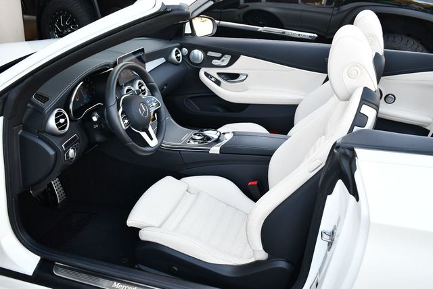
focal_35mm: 36
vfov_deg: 36.9
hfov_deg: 53.1
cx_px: 216
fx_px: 433
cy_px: 144
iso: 500
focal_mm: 18
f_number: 3.5
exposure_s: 1/250
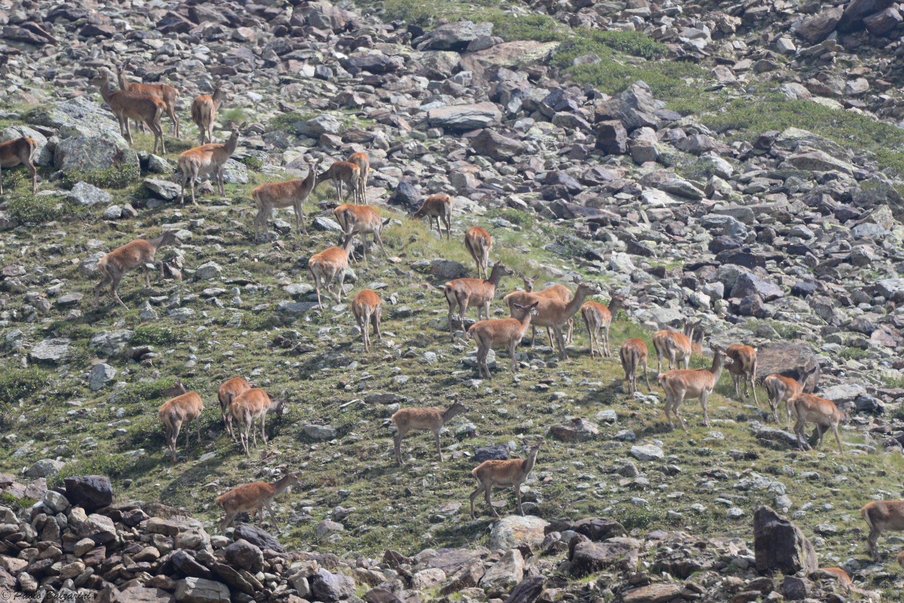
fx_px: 13815
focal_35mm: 550
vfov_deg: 2.5
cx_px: 452
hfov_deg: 3.7
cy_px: 302
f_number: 8
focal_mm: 550
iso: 500
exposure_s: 1/640
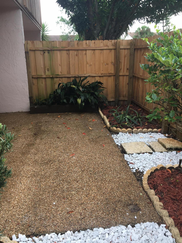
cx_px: 91
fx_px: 203
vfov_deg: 61.7
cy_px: 122
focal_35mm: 29
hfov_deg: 48.2
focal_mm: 4.15
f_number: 2.2
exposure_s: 1/120
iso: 25
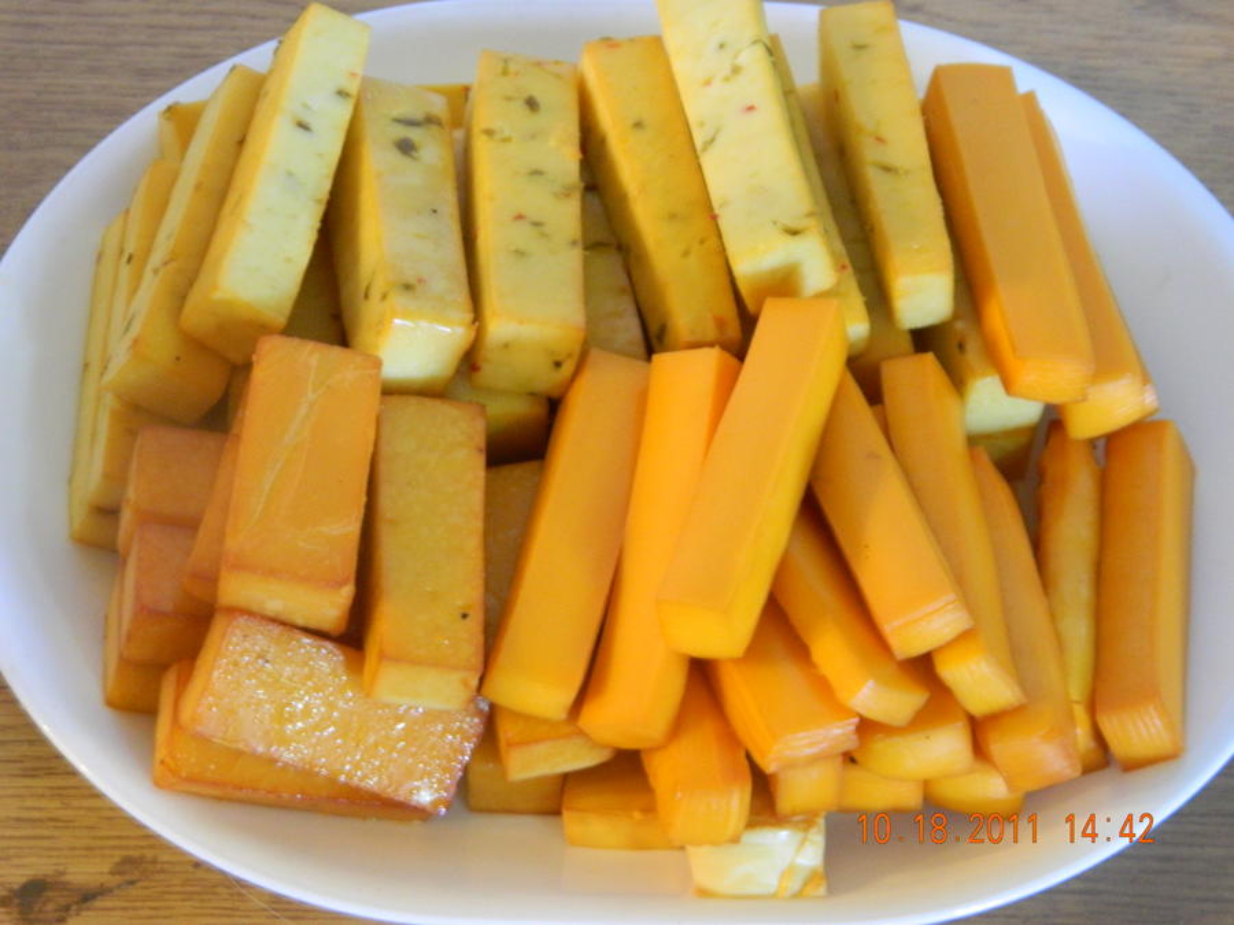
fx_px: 3672
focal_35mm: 103
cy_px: 462
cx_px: 617
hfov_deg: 19.1
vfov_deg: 14.4
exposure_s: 1/6
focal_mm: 18.6
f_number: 4.5
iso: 400
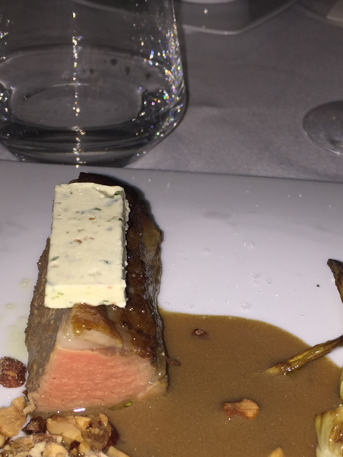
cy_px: 300
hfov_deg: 25.0
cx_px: 244
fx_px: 766
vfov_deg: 33.0
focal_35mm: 58
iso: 32
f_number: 2.2
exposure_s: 1/114
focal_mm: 4.15
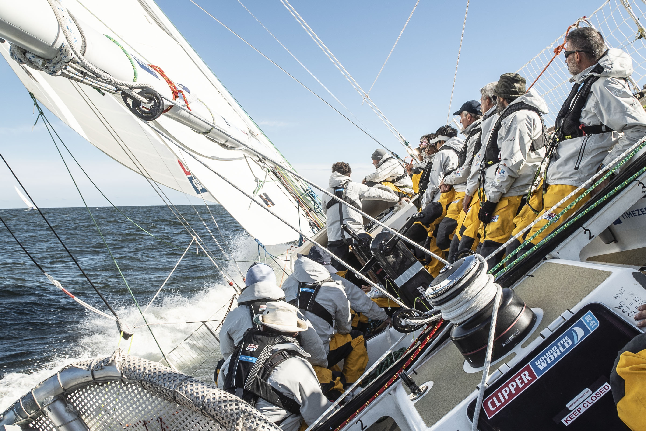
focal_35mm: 36
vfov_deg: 36.9
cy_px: 216
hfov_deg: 53.1
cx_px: 323
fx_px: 646
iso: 100
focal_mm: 24
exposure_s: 1/320
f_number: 10
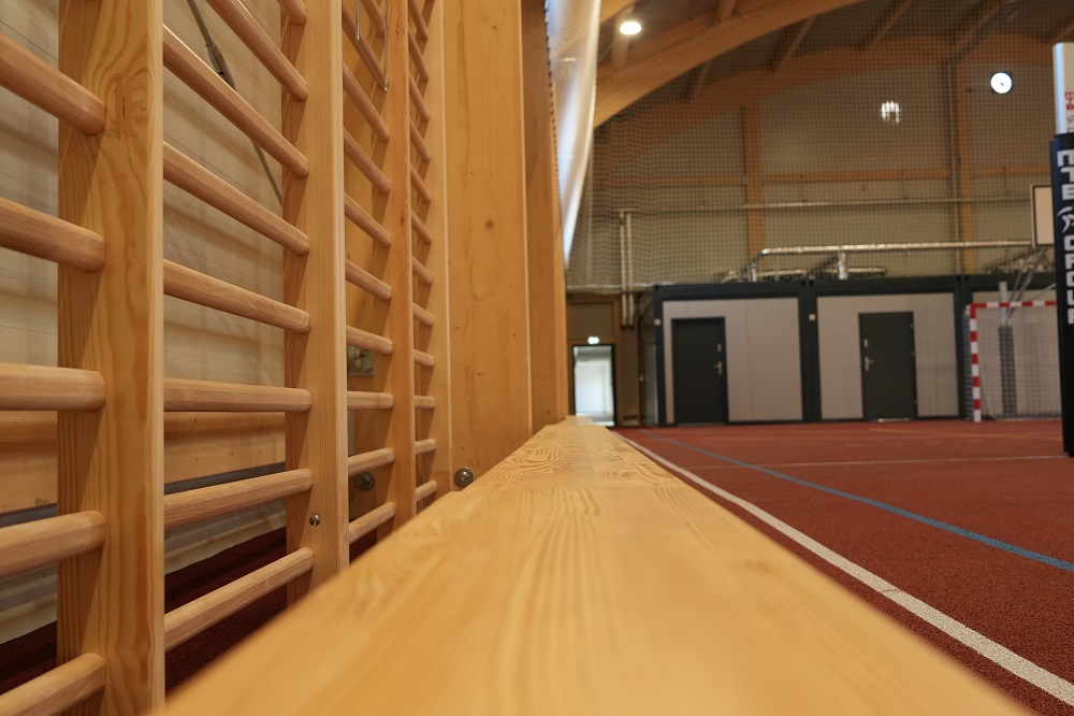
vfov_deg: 36.8
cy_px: 358
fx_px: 1074
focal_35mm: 36
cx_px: 537
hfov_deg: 53.1
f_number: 4
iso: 640
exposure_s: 1/100
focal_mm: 24
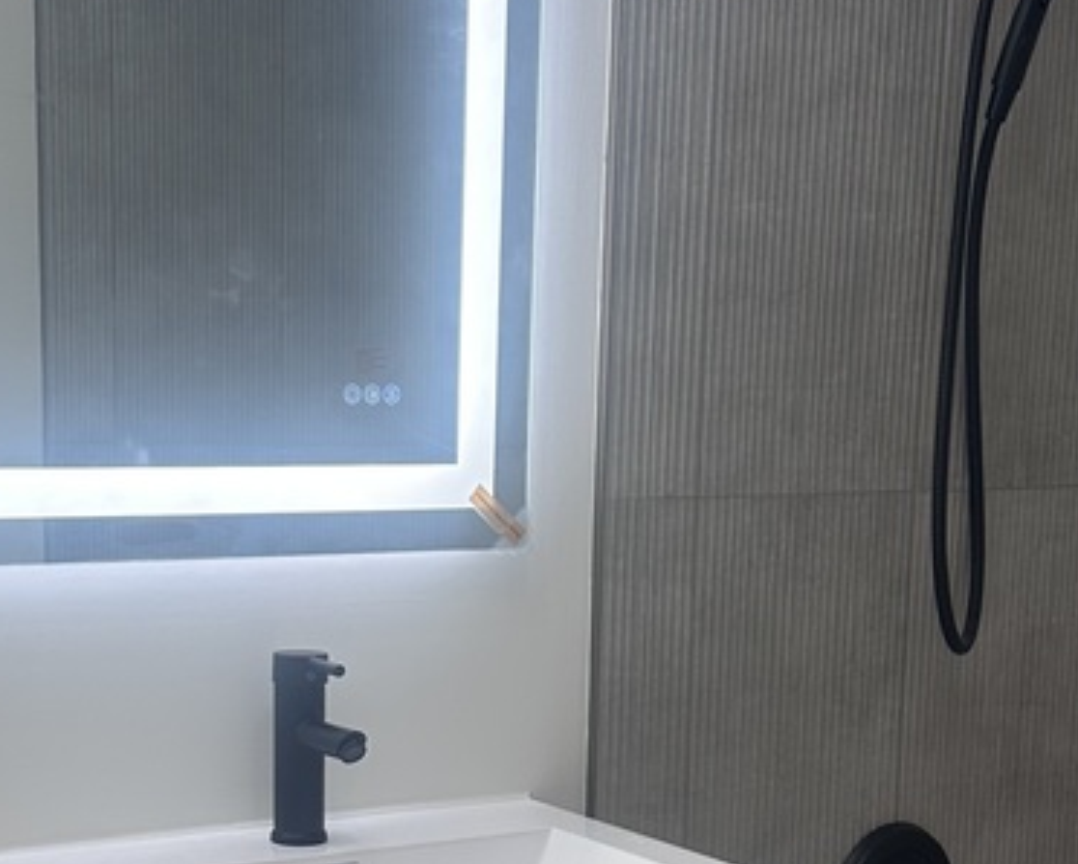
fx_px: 2171
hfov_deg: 27.8
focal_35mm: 68
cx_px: 394
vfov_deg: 22.2
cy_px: 687
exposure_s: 1/167
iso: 100
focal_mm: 6.86
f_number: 1.78
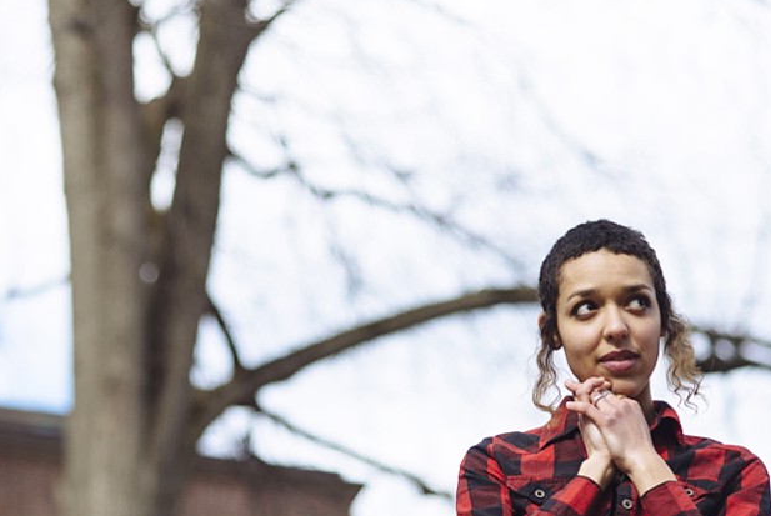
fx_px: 2659
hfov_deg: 16.5
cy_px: 350
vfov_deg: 11.1
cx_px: 340
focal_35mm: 124
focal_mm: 85
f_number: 2.5
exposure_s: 1/4000
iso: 280
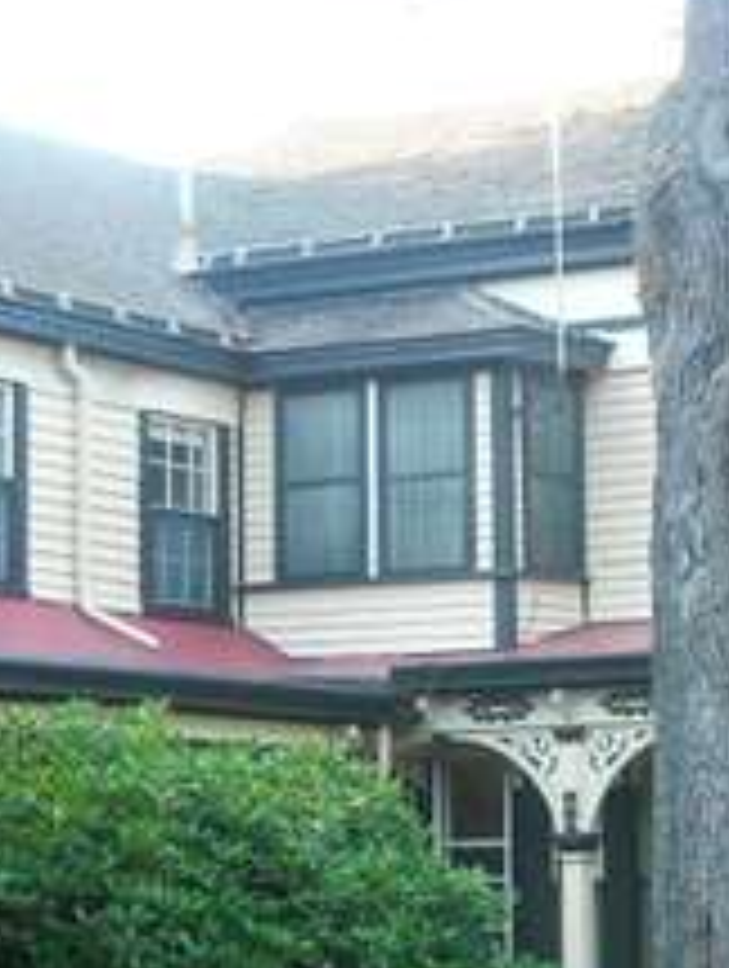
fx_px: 3640
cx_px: 522
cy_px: 653
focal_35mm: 130
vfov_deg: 15.1
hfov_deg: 11.4
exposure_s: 1/114
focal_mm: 5.7
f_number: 2.8
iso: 237
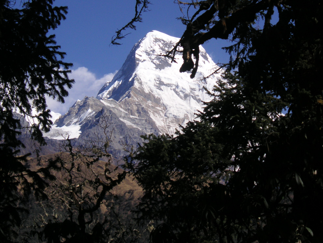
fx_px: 1269
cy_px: 89
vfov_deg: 10.9
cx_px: 151
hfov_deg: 14.5
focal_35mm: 136
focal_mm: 17.1
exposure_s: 1/750
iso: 50
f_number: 5
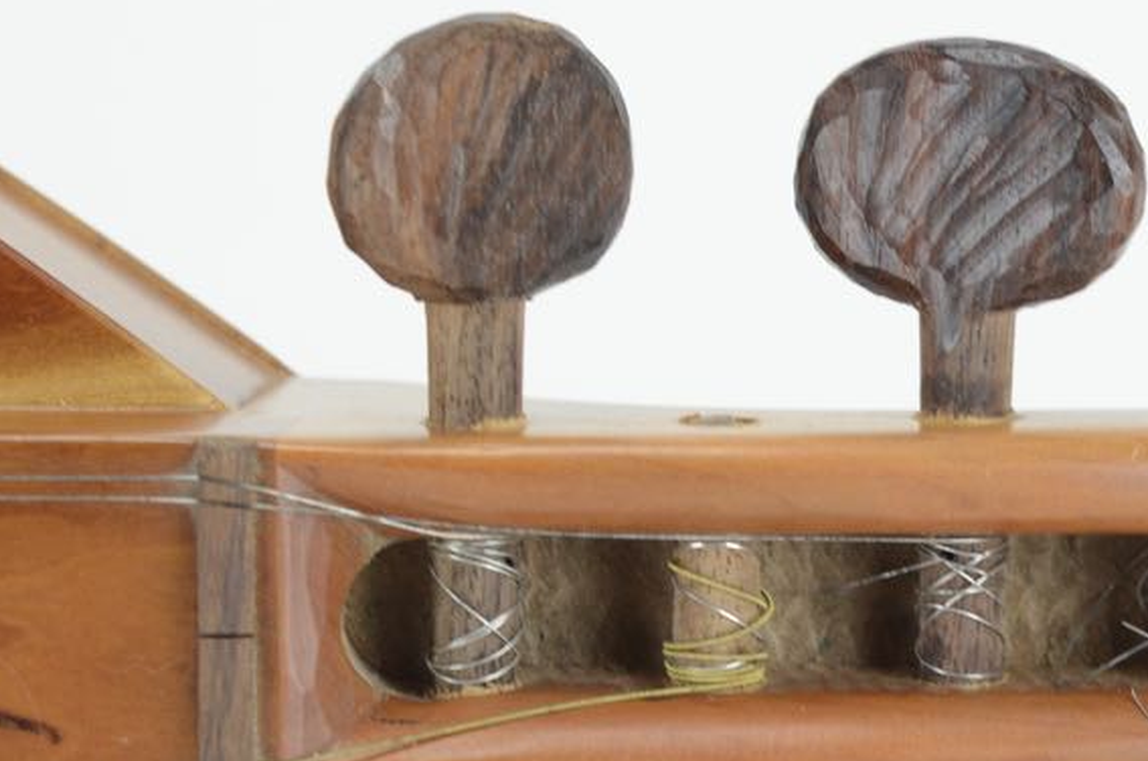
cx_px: 970
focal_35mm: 203
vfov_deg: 6.7
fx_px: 6462
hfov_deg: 10.1
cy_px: 589
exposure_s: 1/125
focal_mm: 60
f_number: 5.6
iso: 640
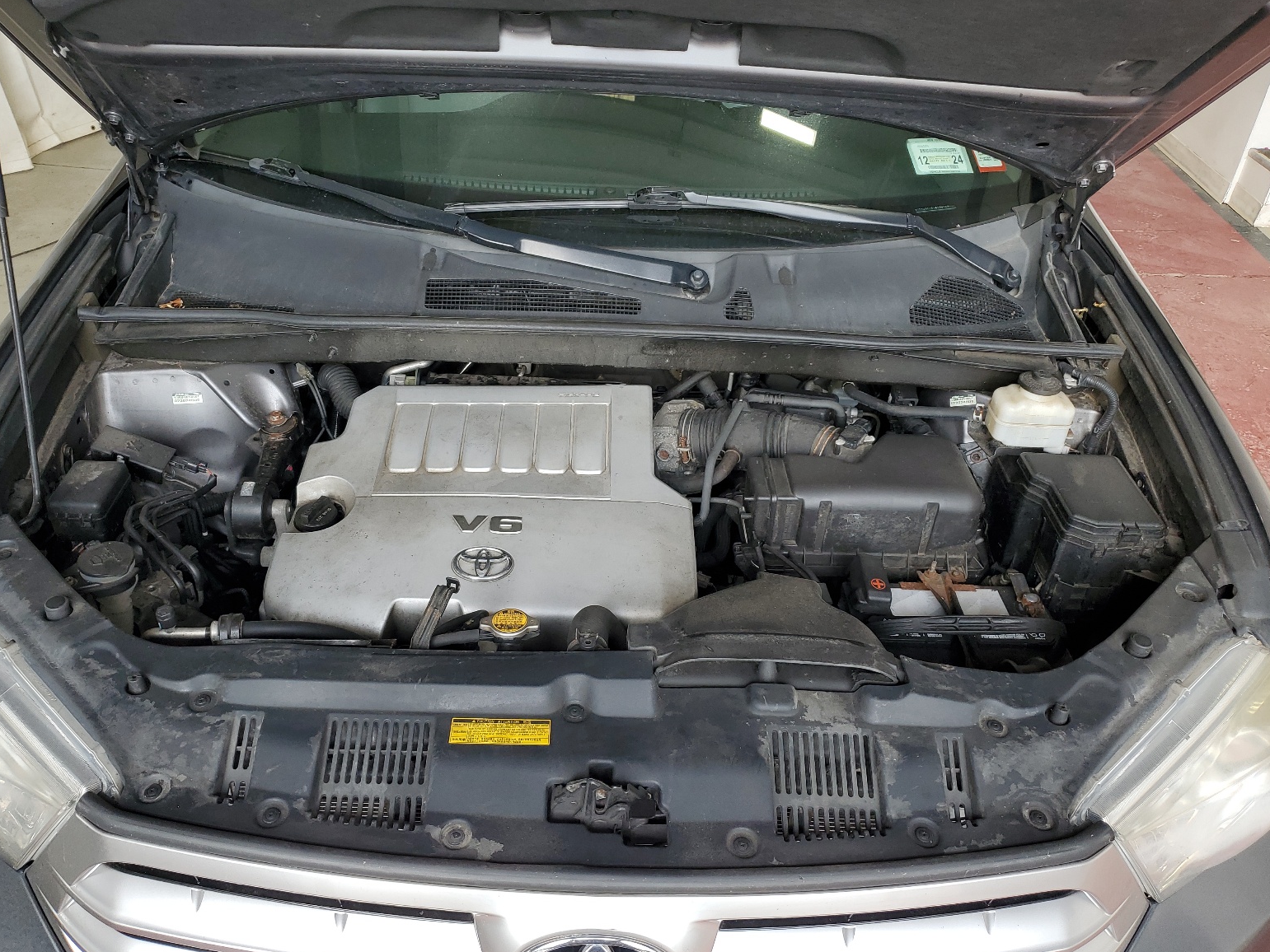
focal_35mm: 27
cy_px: 483
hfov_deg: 65.3
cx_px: 616
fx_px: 991
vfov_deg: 51.4
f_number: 1.5
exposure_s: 1/133
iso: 50
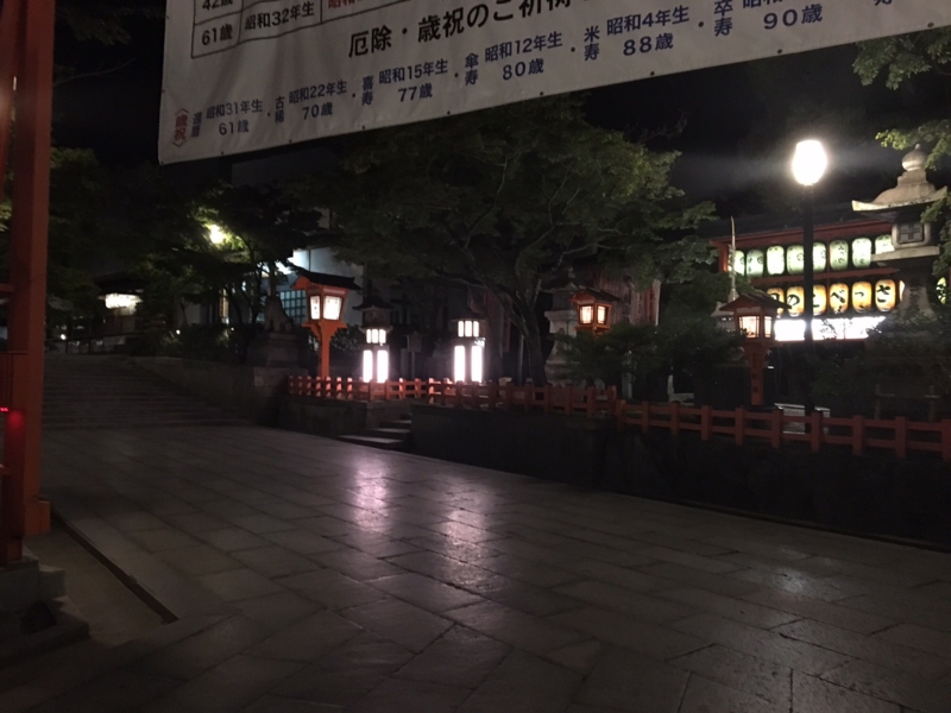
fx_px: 797
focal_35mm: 29
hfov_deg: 61.7
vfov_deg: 48.2
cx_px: 476
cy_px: 356
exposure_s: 1/15
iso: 500
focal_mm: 4.15
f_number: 2.2
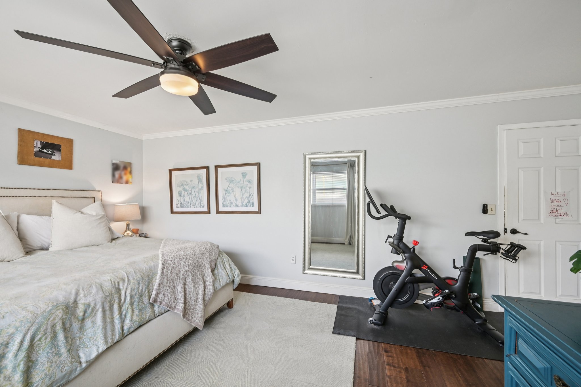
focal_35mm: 14
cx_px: 290
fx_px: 226
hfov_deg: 104.3
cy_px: 194
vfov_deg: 81.2
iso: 400
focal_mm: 14
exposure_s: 1/30
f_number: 8
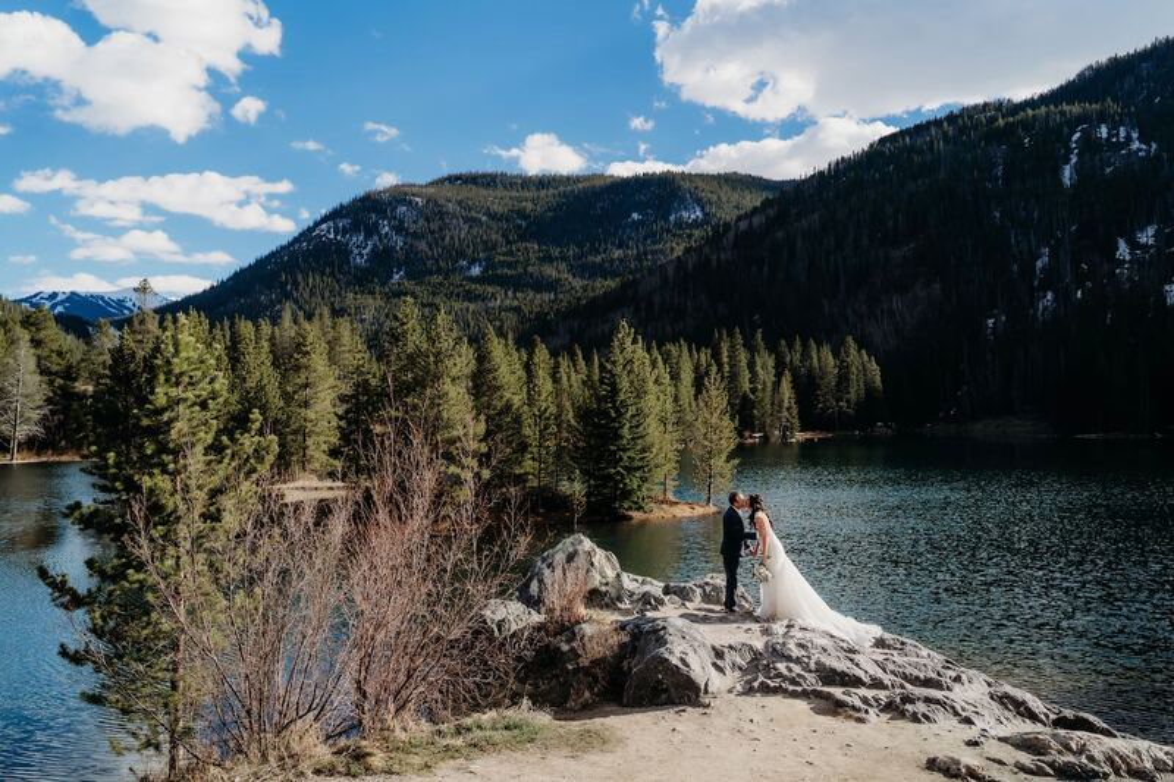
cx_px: 587
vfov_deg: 37.8
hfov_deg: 54.4
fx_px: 1141
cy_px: 391
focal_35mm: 35
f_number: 2.2
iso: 320
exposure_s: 1/8000
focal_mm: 35
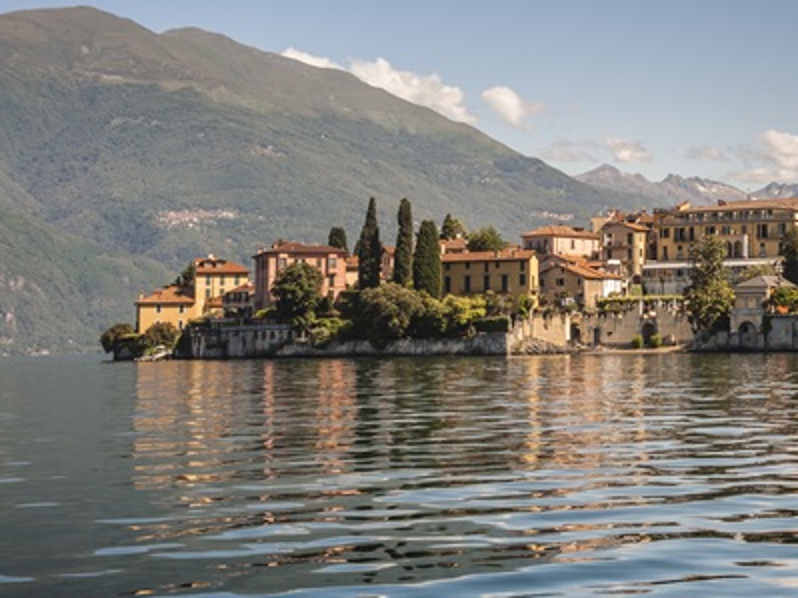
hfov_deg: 24.5
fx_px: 1775
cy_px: 130
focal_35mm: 77
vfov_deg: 19.0
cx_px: 738
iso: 400
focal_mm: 40
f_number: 13
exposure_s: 1/320
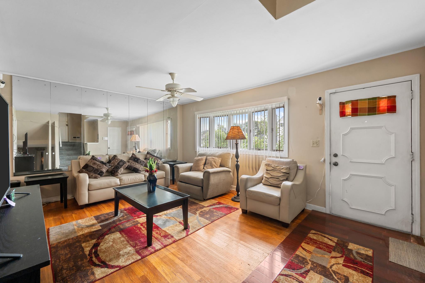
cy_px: 142
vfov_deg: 81.2
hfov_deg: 104.3
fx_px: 165
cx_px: 212
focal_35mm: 14
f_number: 10
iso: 320
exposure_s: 1/5
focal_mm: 14
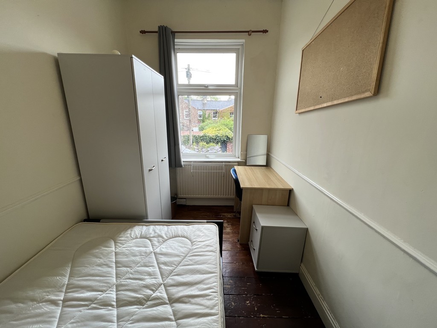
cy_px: 164
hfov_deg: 106.2
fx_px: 164
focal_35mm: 13
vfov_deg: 89.9
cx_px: 218
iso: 50
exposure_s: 1/99
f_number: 1.8
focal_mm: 1.57
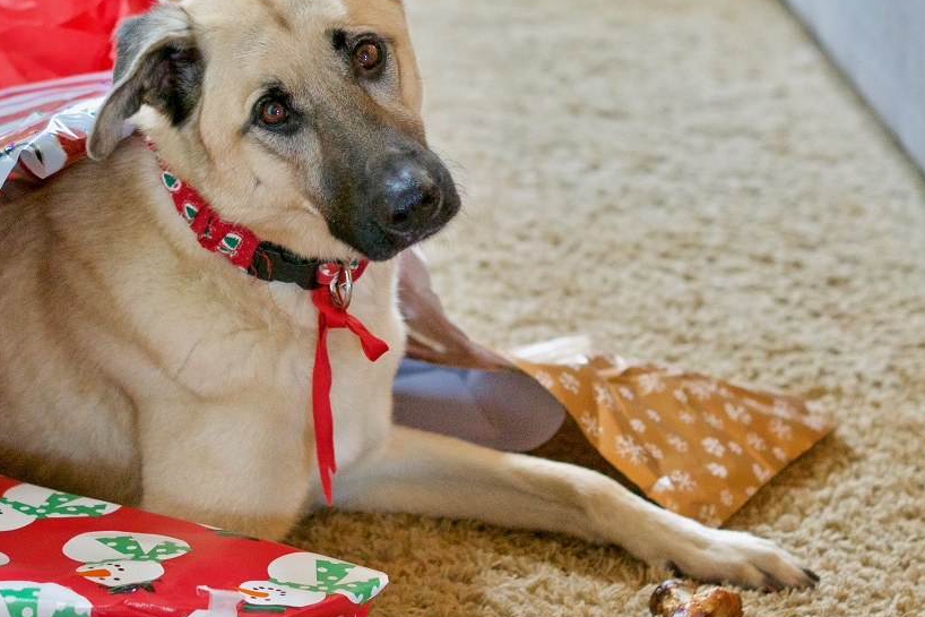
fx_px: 2826
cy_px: 277
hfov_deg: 18.6
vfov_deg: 12.4
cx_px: 377
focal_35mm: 110
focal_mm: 50
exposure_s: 1/160
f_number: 2.2
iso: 1600
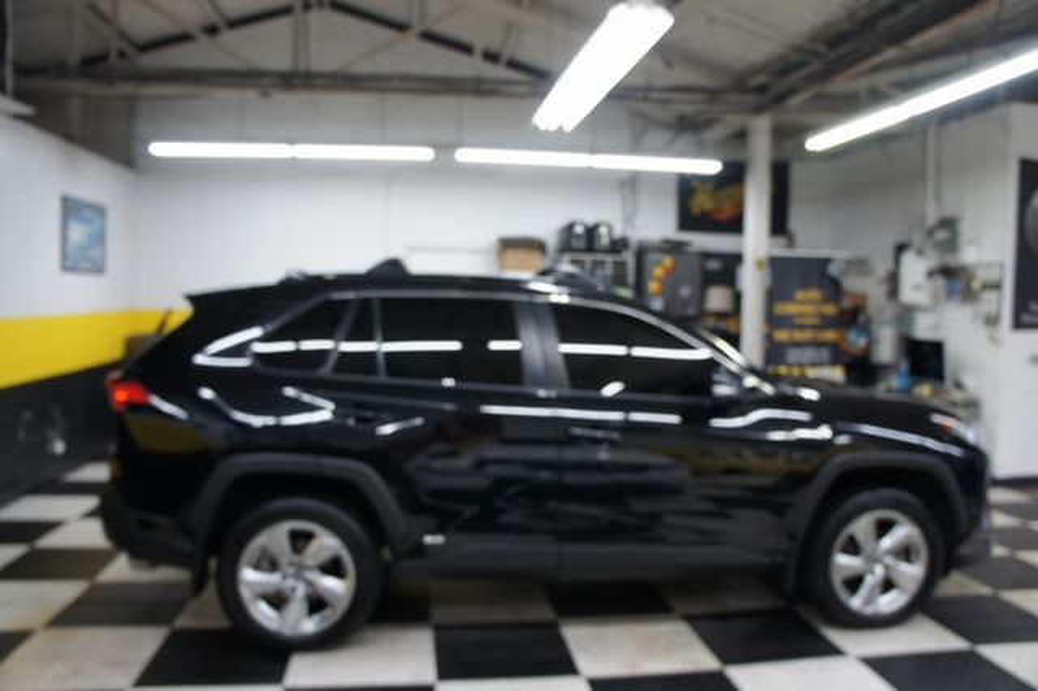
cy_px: 346
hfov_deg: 67.4
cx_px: 519
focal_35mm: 27
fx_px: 778
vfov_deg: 47.9
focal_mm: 18
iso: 320
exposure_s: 1/30
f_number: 3.5
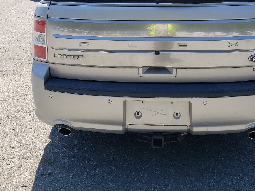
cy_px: 34
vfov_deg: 31.2
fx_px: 331
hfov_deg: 41.8
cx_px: 155
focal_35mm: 45
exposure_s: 1/2000
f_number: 1.5
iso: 50
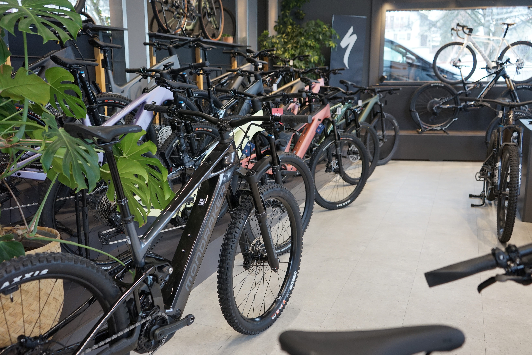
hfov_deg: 57.2
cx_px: 266
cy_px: 178
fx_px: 488
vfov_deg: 40.0
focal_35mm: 33
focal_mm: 33
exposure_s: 1/160
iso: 1000
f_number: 4
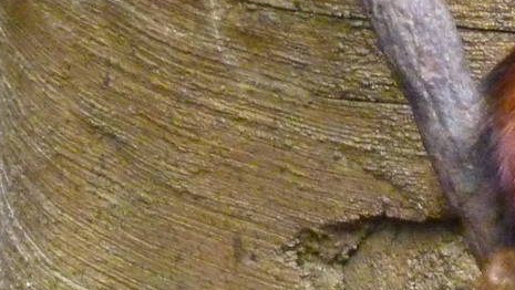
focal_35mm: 843
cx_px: 576
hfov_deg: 2.6
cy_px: 303
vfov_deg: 1.4
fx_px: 11516
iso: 800
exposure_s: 1/100
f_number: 4.6
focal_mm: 37
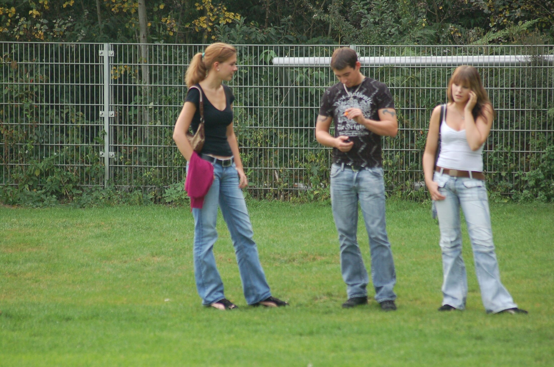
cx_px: 277
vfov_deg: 5.4
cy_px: 184
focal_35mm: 255
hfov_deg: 8.1
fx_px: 3917
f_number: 4.8
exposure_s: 1/500
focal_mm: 170
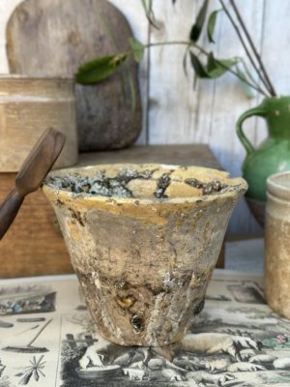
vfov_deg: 39.7
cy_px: 194
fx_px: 536
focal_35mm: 48
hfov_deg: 30.3
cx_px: 145
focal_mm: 6.86
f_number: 1.78
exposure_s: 1/372
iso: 80
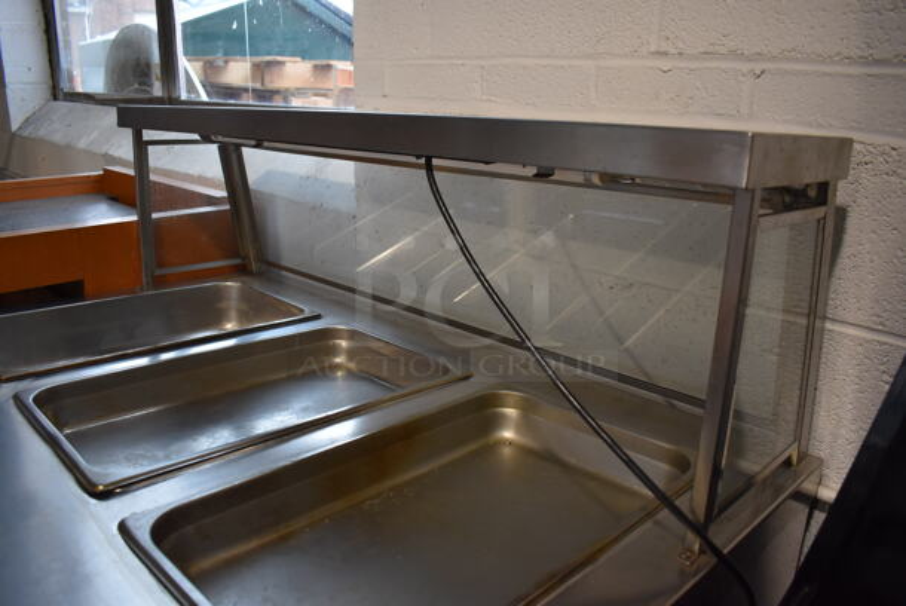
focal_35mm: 27
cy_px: 303
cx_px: 453
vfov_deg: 48.0
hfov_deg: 67.3
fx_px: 680
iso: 800
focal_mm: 18
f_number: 3.5
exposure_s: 1/125
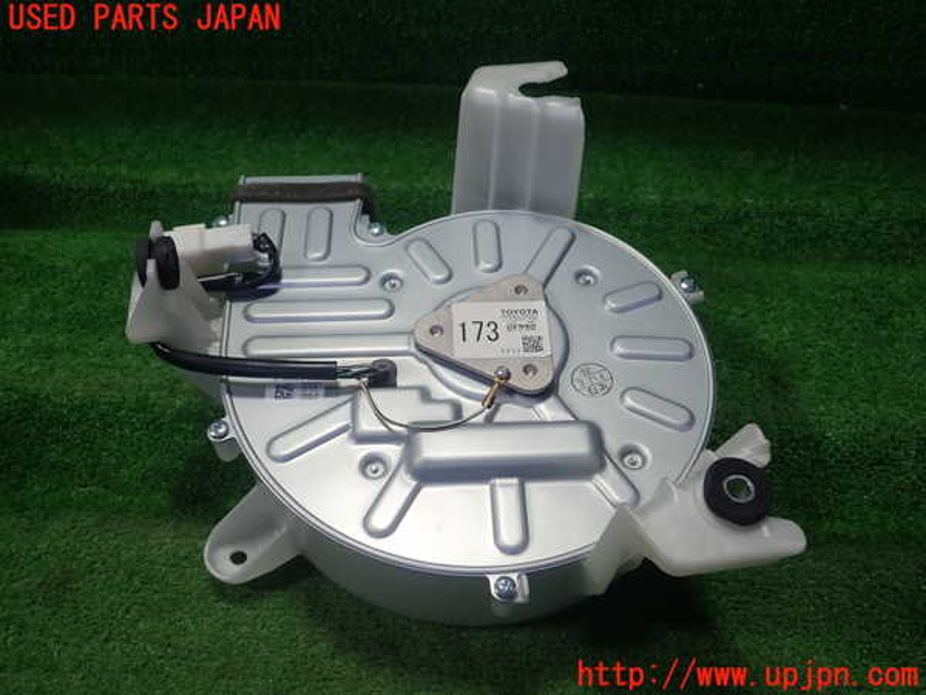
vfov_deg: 46.8
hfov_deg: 60.0
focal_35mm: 30
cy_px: 348
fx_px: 803
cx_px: 463
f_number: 2.3
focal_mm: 5.5
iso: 100
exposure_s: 1/125
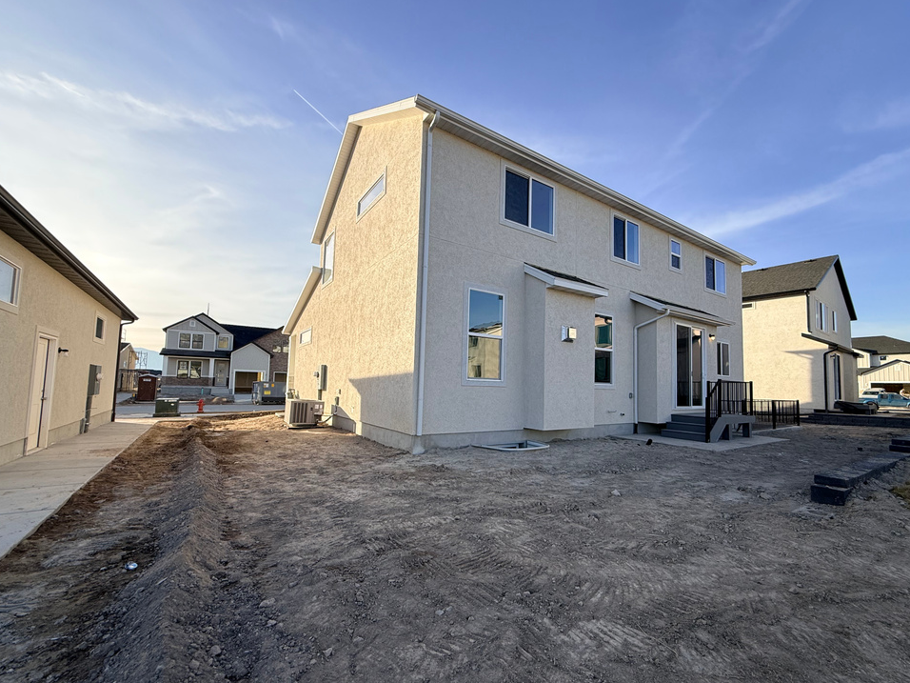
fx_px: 394
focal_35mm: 15
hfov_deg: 98.1
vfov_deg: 81.7
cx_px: 473
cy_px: 360
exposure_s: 1/1167
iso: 50
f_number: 2.2
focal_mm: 2.22
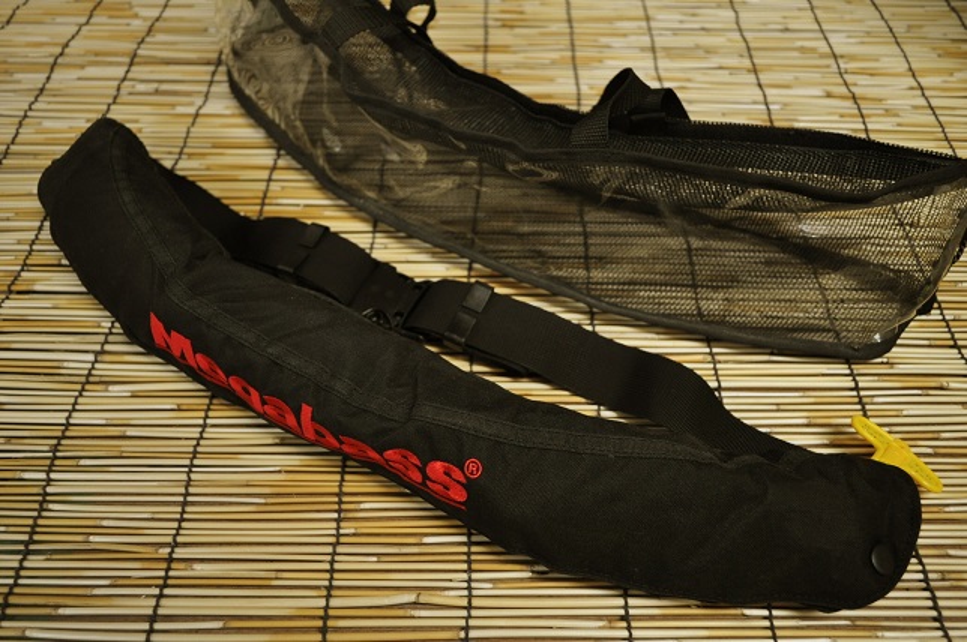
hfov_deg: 57.3
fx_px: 886
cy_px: 321
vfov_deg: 39.9
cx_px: 484
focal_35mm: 33
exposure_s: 1/50
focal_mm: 22
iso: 800
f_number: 3.8
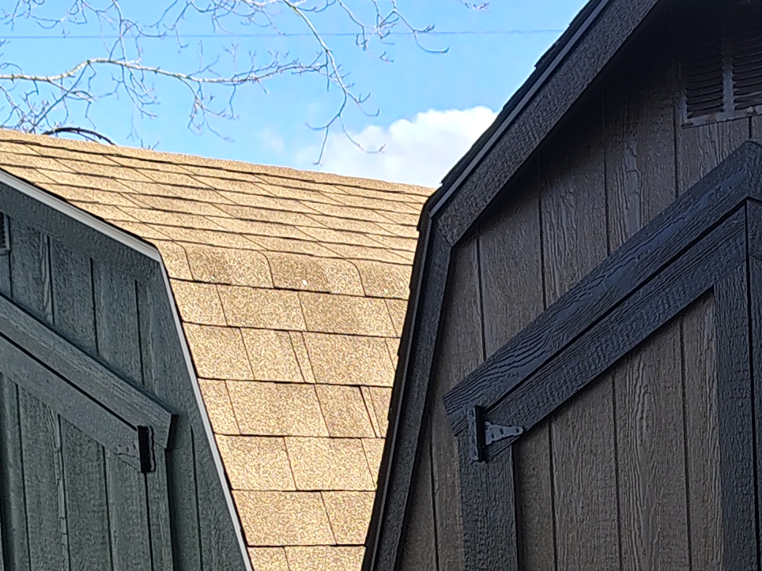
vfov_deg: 13.9
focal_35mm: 102
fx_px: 2245
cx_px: 1020
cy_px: 767
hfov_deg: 17.9
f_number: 1.8
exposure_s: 1/669
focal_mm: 5.56
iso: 100
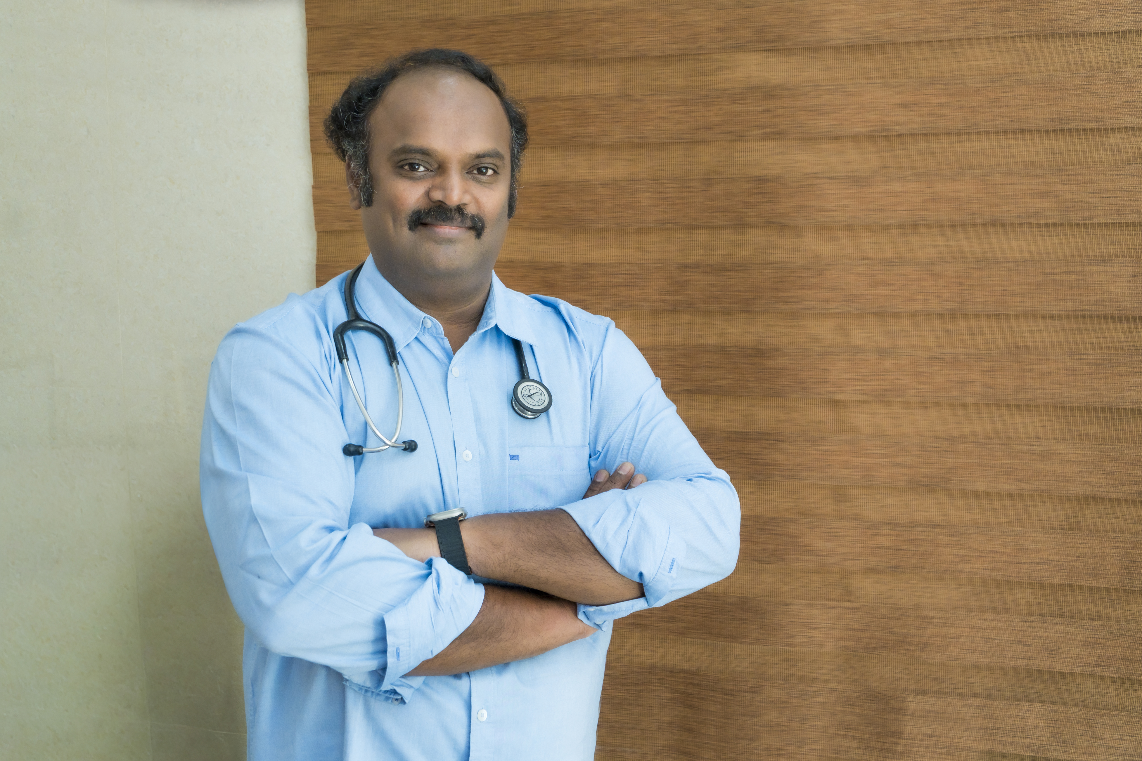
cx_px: 571
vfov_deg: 34.2
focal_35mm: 39
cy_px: 380
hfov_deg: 49.6
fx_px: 1237
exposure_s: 1/125
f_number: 5.6
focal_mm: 26
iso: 800
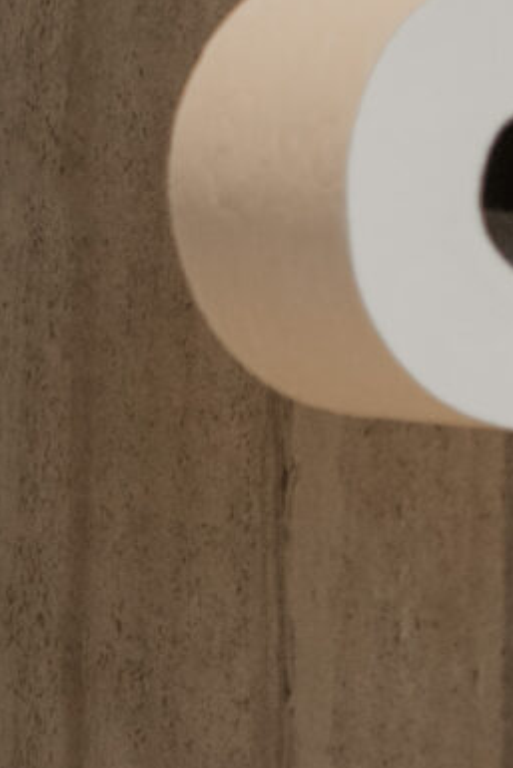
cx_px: -746
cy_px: 495
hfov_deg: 4.7
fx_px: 6107
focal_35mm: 286
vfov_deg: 7.2
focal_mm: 43
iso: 400
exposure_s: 1/125
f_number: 4
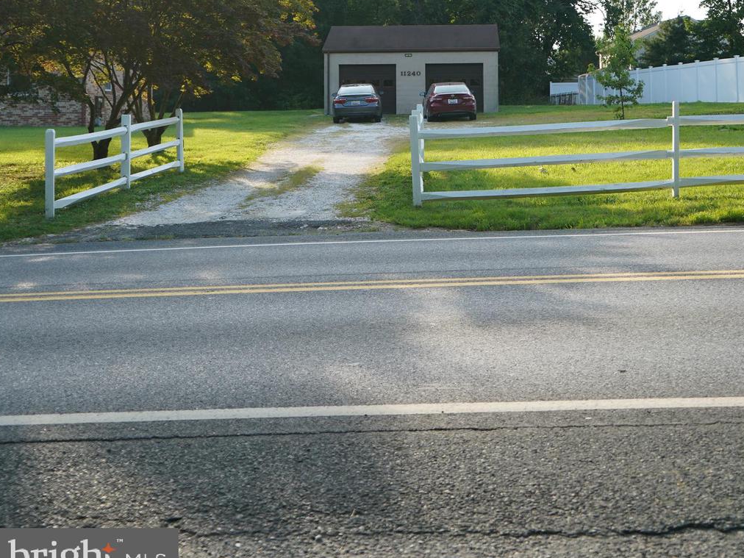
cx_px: 371
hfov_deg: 35.5
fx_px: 1161
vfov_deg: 25.9
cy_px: 24
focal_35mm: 54
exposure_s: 1/250
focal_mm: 37
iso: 100
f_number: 4
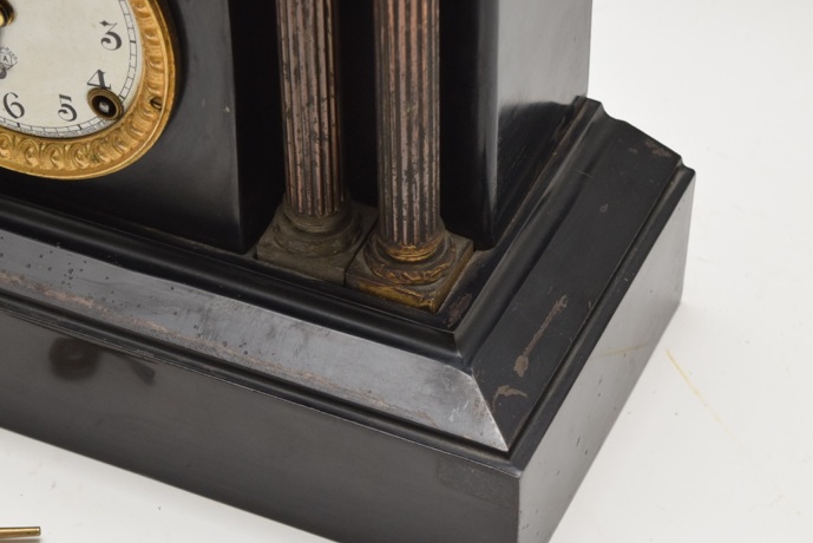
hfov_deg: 17.1
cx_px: 308
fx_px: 2705
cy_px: 286
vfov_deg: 11.5
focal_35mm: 120
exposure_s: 1/100
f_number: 5.6
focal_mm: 55
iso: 800
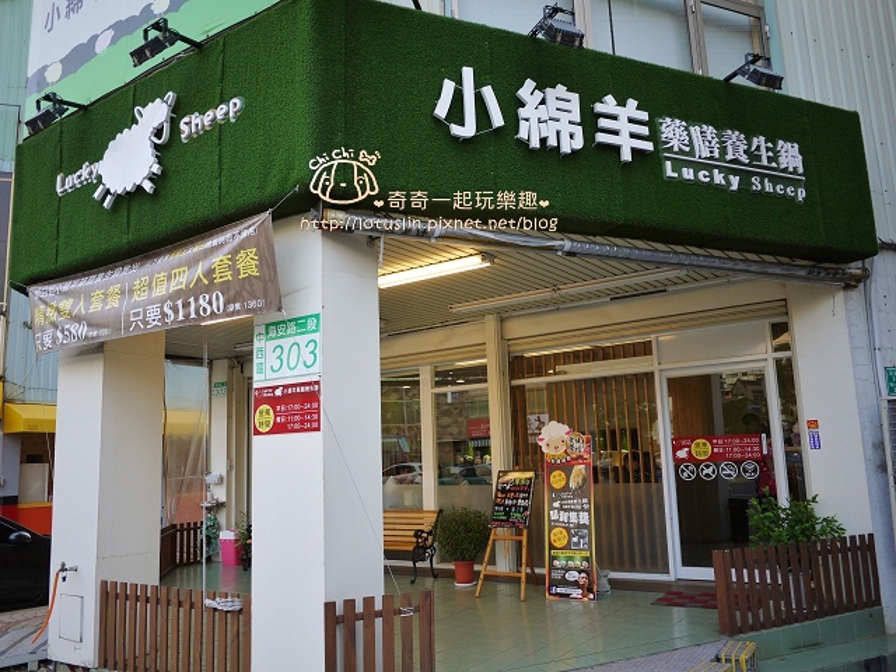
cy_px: 336
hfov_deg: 63.4
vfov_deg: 49.7
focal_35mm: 28
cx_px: 448
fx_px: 725
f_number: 2.5
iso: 100
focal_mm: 14
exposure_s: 1/160
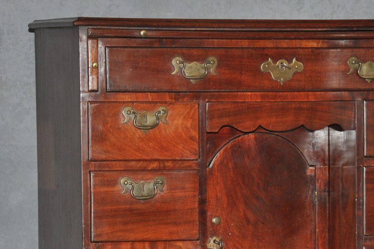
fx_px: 2001
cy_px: 200
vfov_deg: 7.1
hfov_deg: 10.7
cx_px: 246
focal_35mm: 193
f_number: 5.3
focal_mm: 75
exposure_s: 1/60
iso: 800
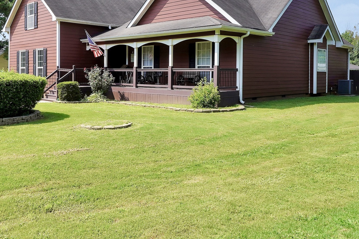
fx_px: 349
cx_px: 133
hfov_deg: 53.8
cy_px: 73
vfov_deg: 37.3
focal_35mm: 35
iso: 100
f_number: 9
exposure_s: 1/125
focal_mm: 10
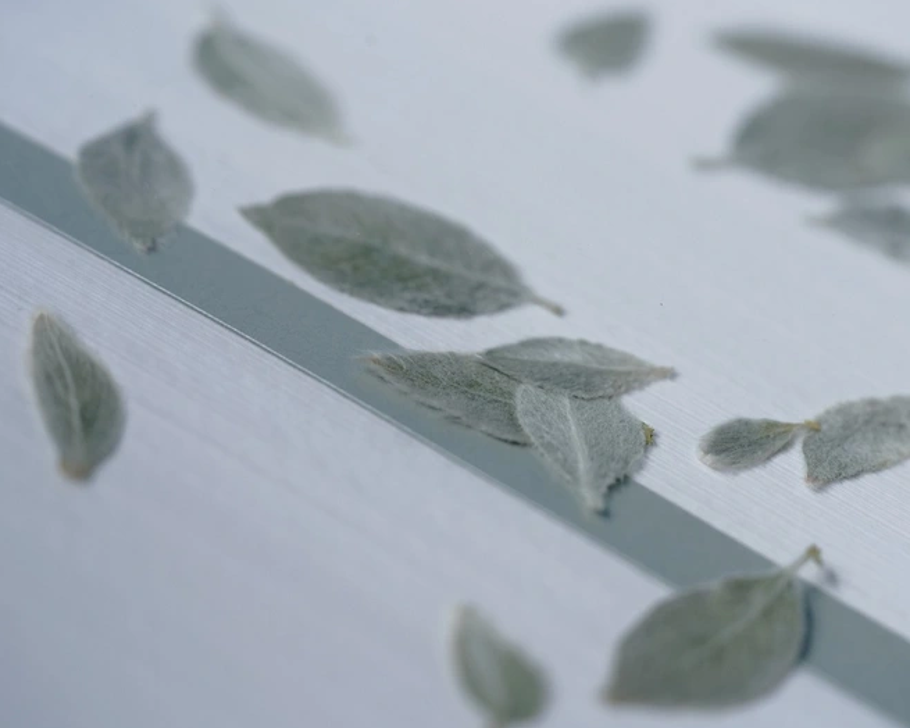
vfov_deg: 14.1
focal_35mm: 109
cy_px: 367
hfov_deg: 17.6
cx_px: 452
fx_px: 2936
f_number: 4
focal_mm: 90
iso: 1600
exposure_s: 1/80
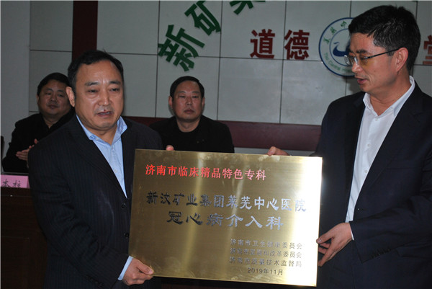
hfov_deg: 33.4
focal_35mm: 60
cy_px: 144
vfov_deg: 22.7
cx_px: 216
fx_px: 720
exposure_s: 1/60
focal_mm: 40
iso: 200
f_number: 5.3
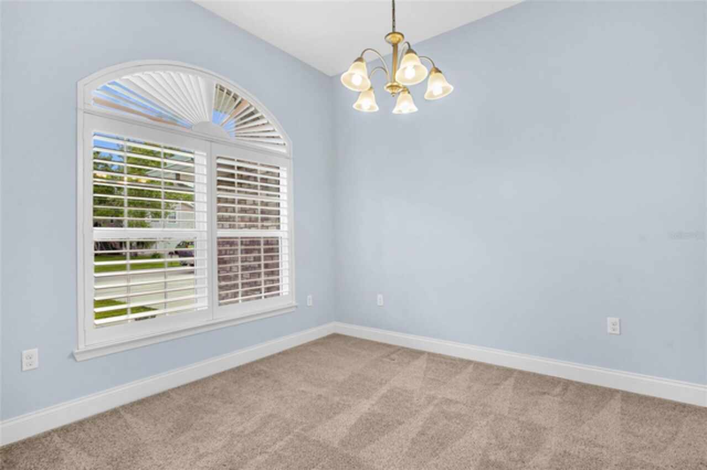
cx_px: 354
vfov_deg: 70.4
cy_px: 235
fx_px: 334
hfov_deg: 93.3
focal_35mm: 17
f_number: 8
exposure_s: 1/8
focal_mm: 17
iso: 100
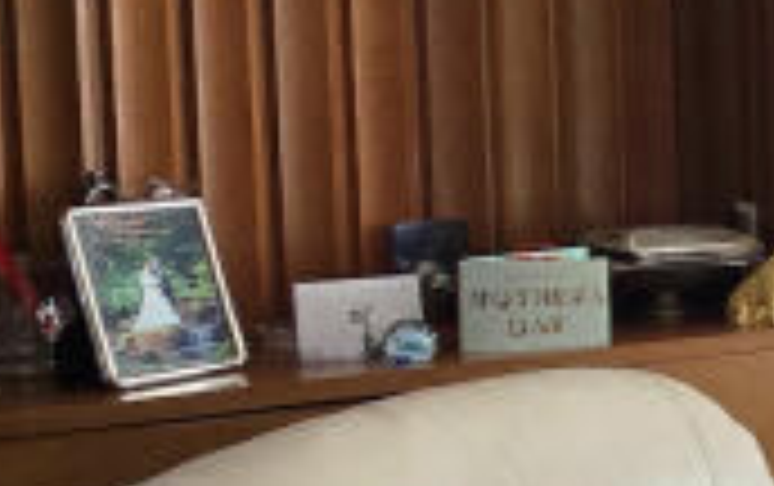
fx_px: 1732
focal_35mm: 82
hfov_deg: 17.7
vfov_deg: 16.0
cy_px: 189
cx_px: 1548
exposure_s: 1/100
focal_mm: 2.2
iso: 125
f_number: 2.2
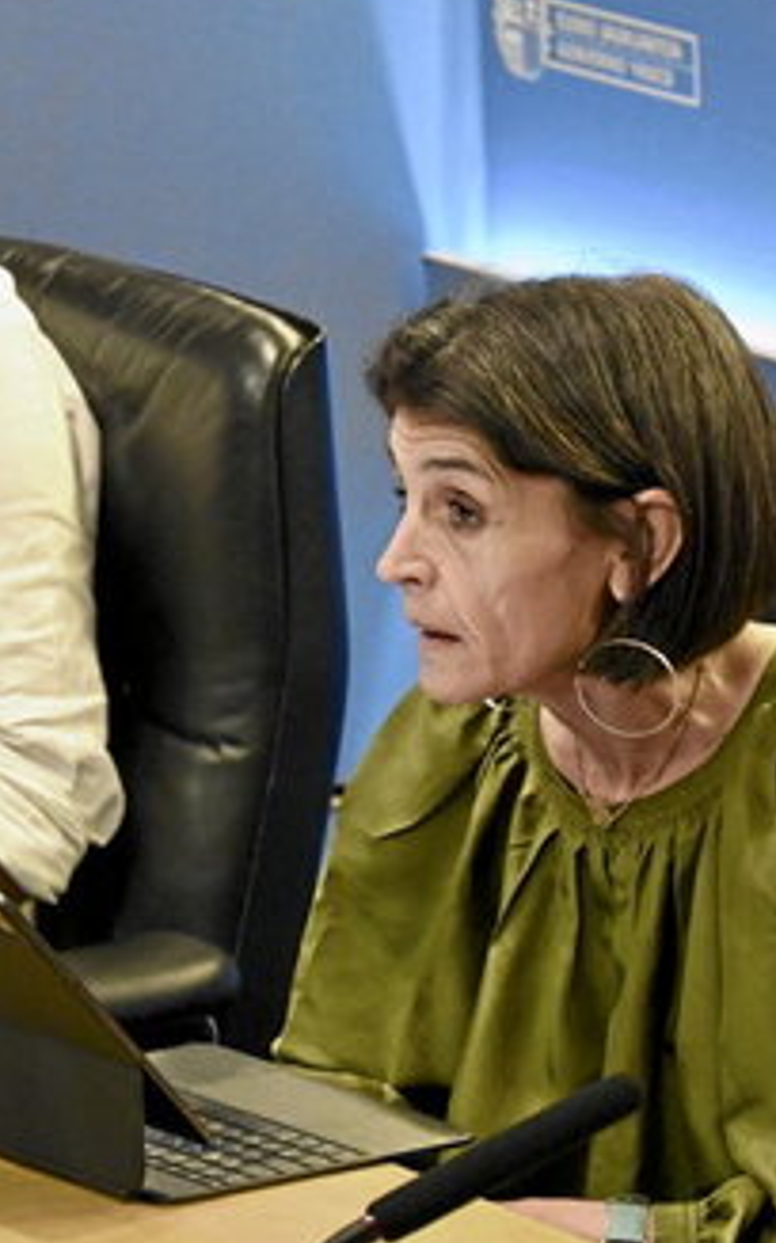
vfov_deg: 6.6
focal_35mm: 316
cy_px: 736
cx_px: 582
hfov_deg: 4.1
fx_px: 10707
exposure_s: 1/125
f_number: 6.3
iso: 5000
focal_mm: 140
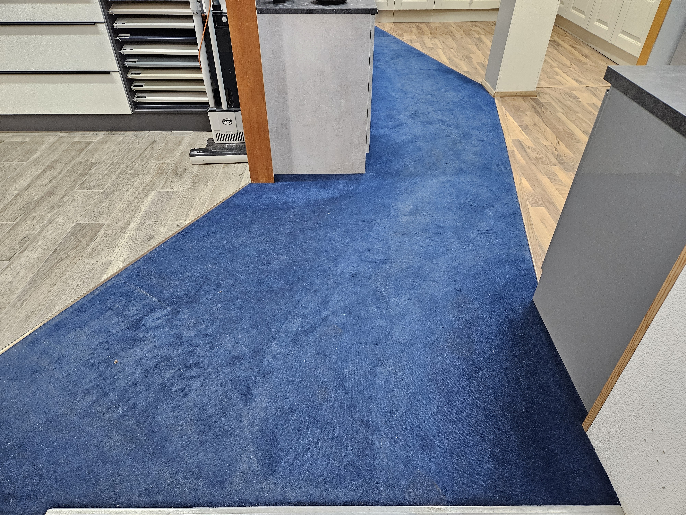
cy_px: 258
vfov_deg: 58.9
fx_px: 456
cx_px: 343
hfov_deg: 73.9
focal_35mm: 23
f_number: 1.8
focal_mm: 5.4
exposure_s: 1/50
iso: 500
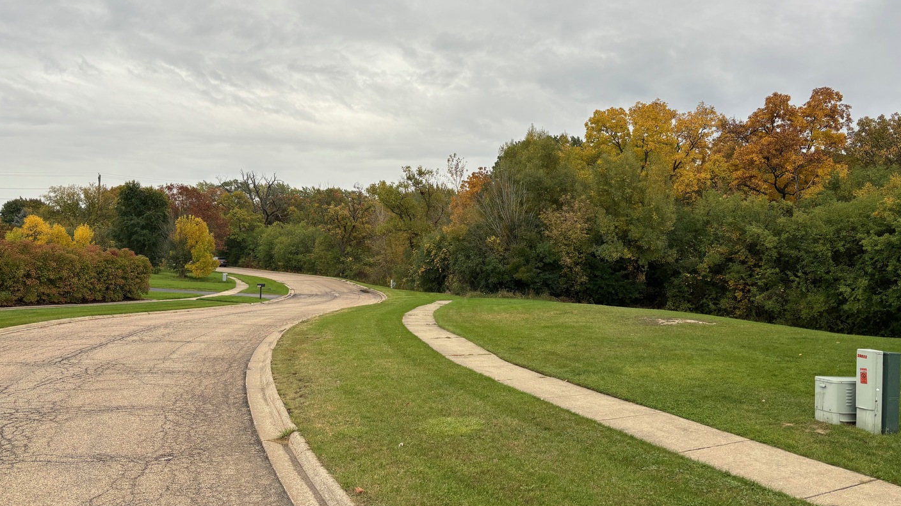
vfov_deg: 40.1
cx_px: 460
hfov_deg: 66.1
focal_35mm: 29
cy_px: 218
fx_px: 693
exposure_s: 1/468
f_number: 1.6
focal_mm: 5.96
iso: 50
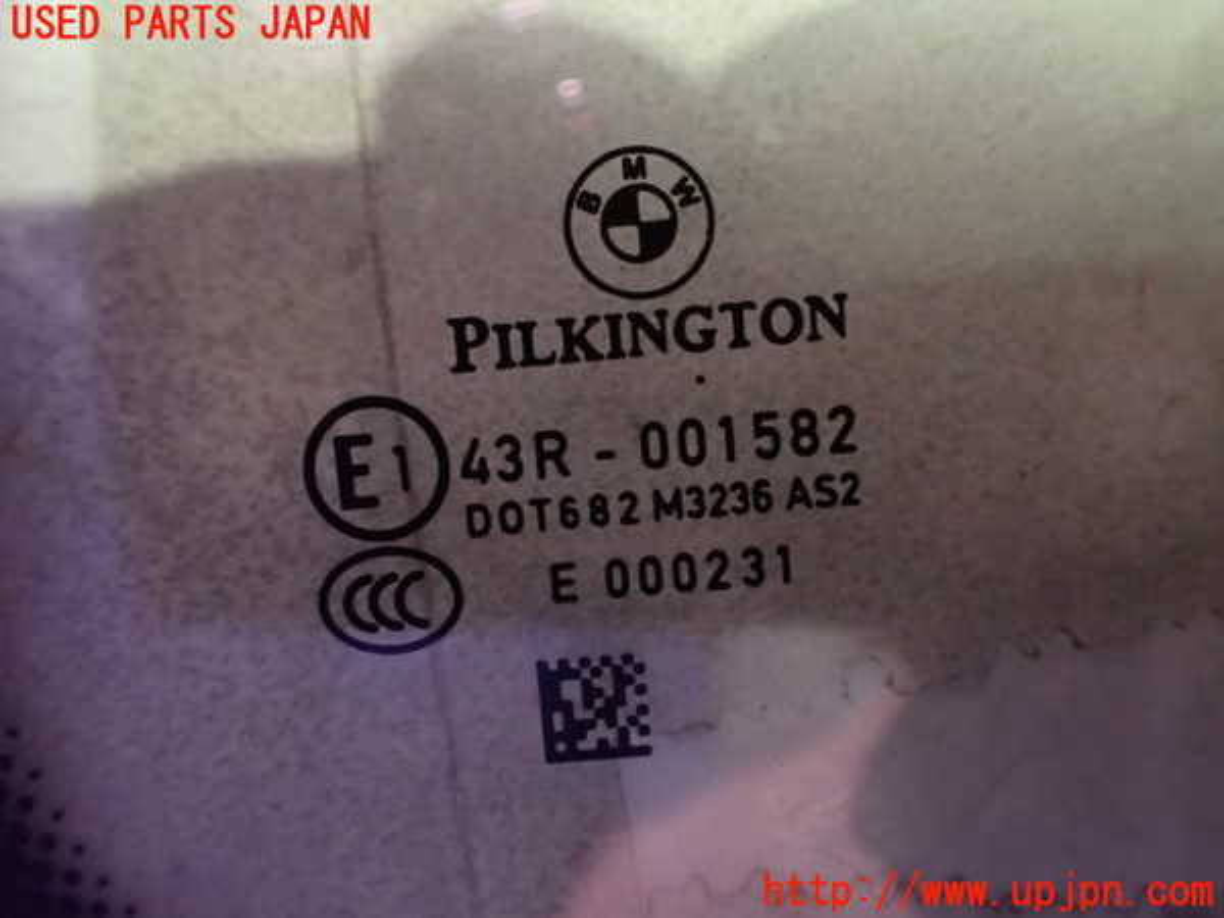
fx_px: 1061
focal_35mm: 30
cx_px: 612
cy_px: 459
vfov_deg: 46.8
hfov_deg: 60.0
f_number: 2.3
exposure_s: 1/30
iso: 1600
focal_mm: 5.4
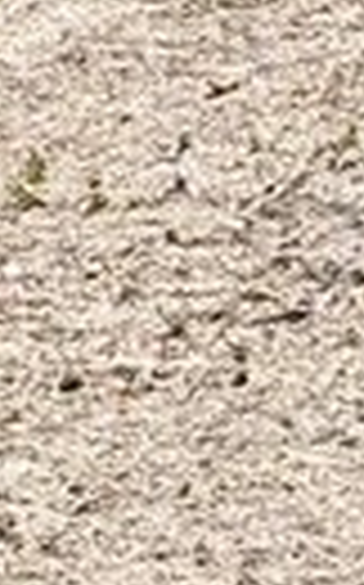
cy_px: -1197
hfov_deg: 3.2
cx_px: -764
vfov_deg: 5.0
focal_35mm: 401
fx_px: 6379
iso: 64
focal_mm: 6.76
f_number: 1.78
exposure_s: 1/4329
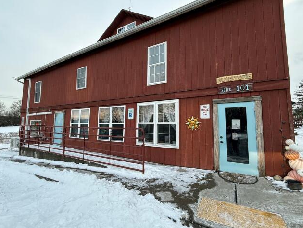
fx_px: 140
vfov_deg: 78.1
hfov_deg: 94.5
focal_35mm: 16
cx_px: 152
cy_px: 114
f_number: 2.2
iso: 80
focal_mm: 2.22
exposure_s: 1/99
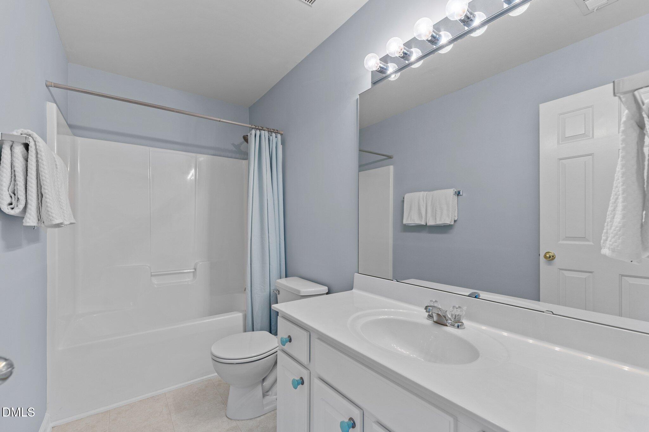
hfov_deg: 100.4
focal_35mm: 15
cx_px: 324
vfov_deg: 77.2
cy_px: 216
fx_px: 270
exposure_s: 1/10
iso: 400
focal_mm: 15
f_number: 6.3
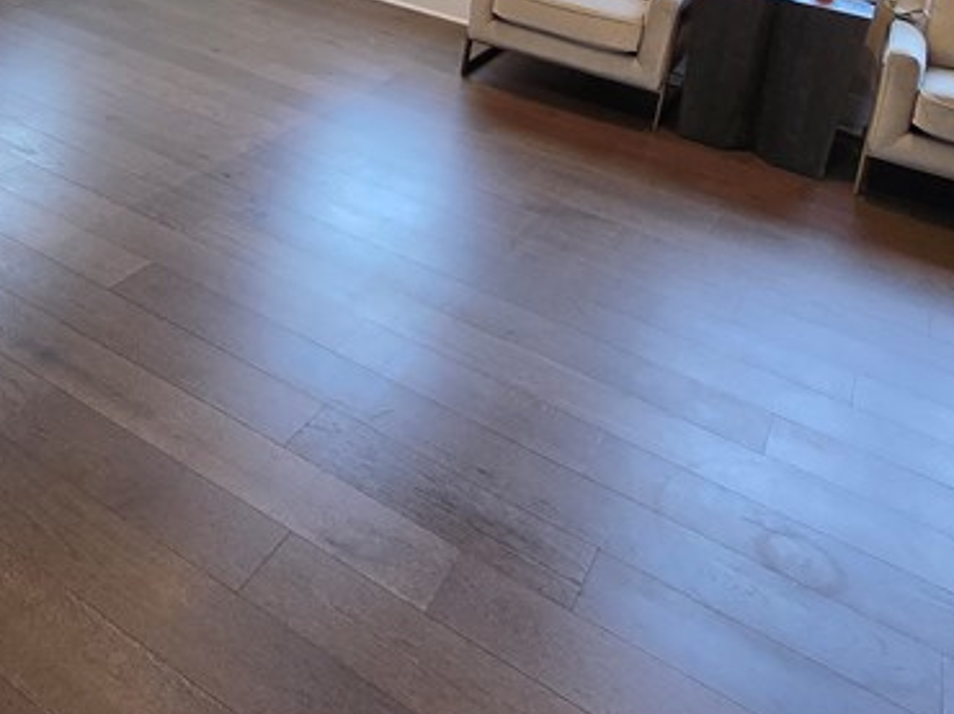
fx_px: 991
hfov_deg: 50.1
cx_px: 291
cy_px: -75
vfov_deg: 34.2
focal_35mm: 36
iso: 160
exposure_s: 1/60
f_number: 2.2
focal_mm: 1.7
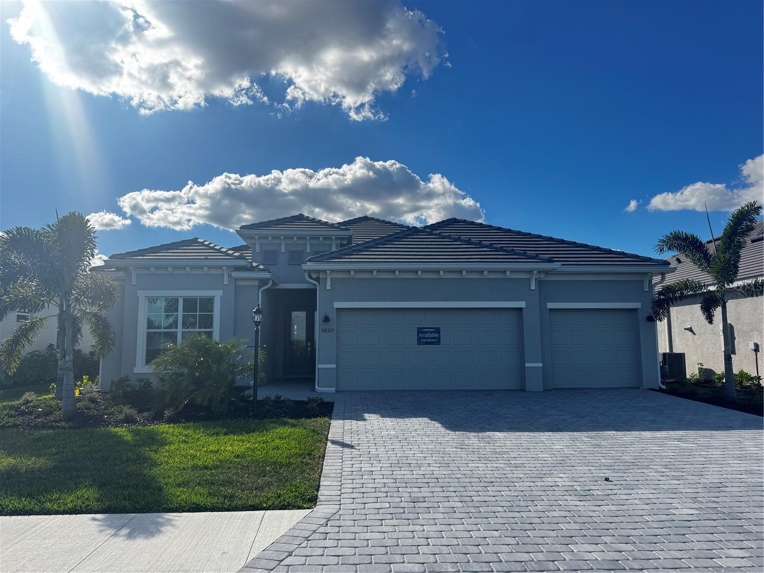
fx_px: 530
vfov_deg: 56.8
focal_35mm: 24
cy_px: 286
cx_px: 382
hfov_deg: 71.6
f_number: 1.78
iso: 80
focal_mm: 6.76
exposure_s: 1/3597
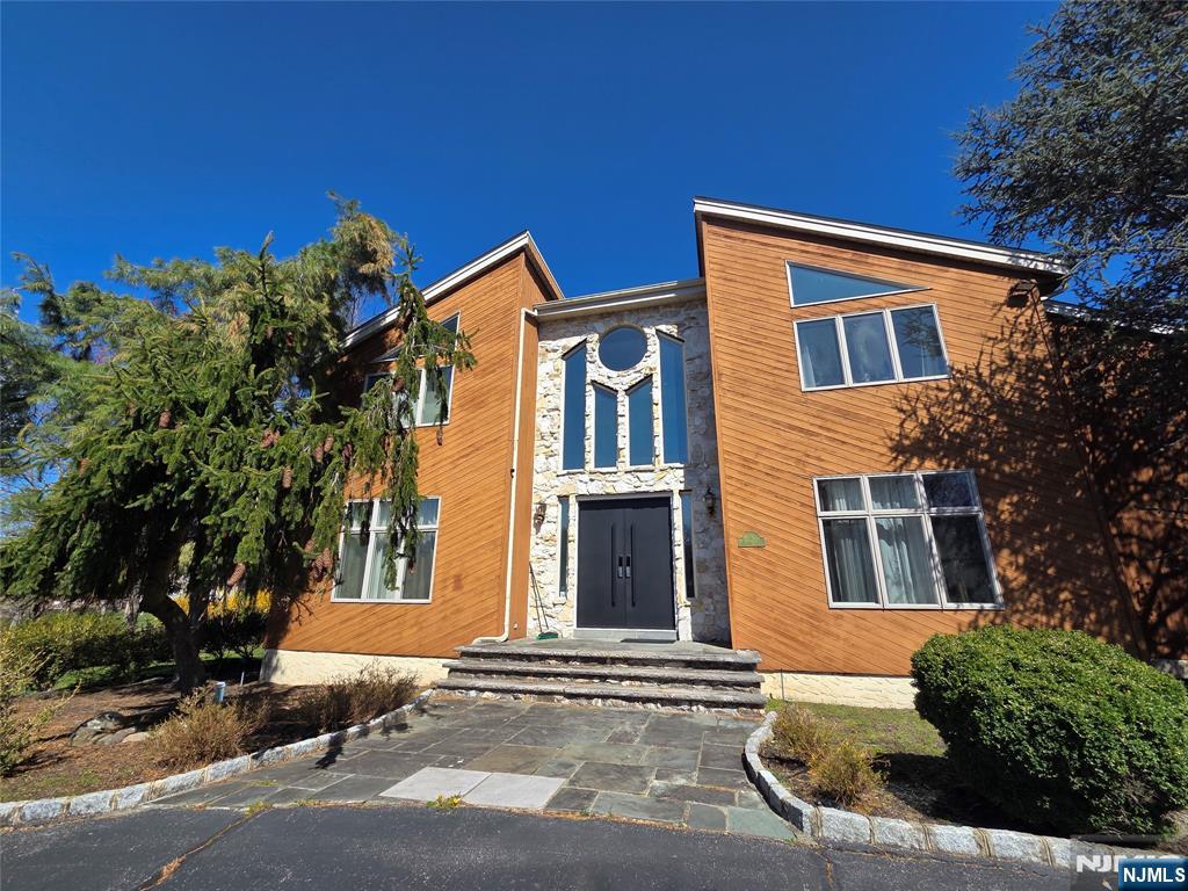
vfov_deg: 89.9
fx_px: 446
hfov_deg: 106.2
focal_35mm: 13
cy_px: 446
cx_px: 594
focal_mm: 2.2
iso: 50
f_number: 2.2
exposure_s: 1/1746
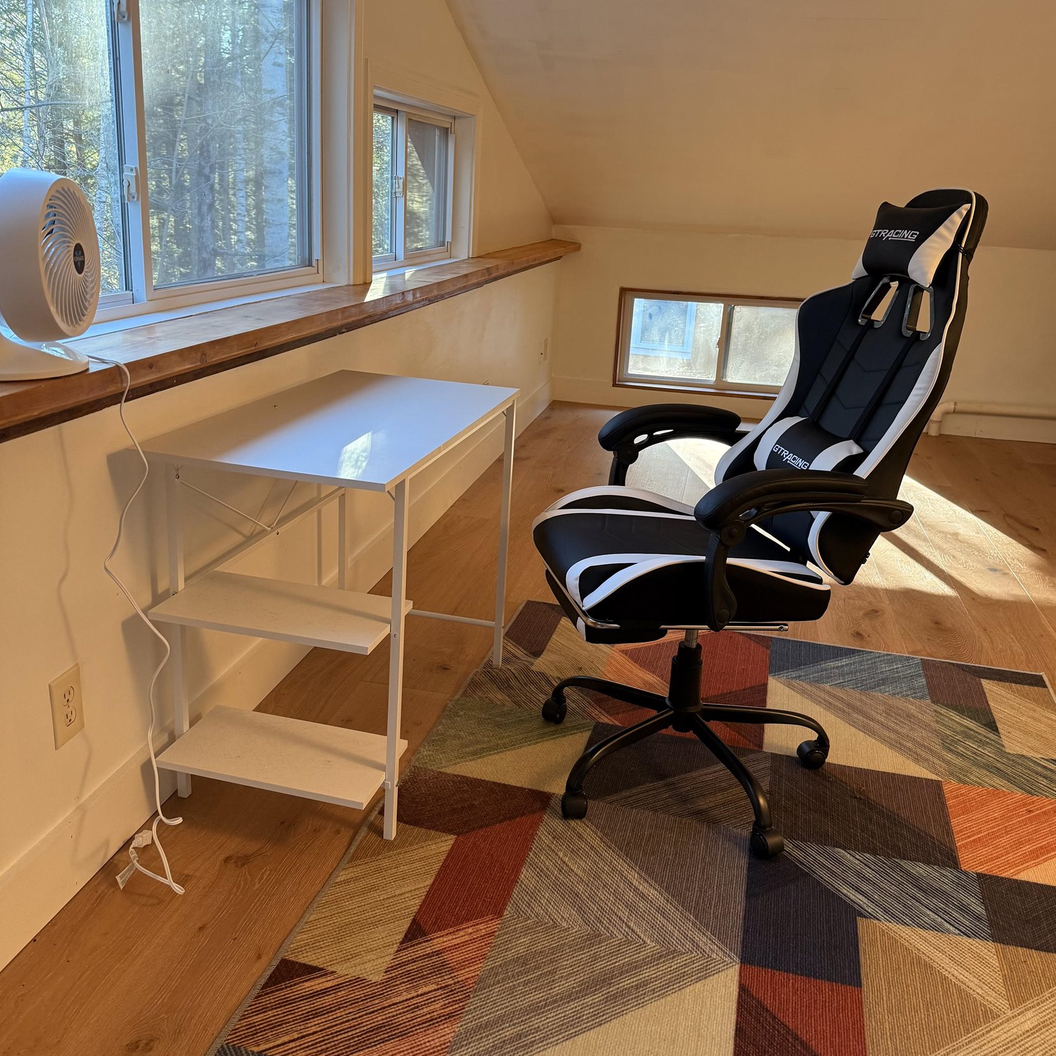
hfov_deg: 55.6
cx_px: 539
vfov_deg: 55.6
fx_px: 1001
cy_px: 493
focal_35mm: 29
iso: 200
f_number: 1.78
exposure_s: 1/60
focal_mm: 6.76
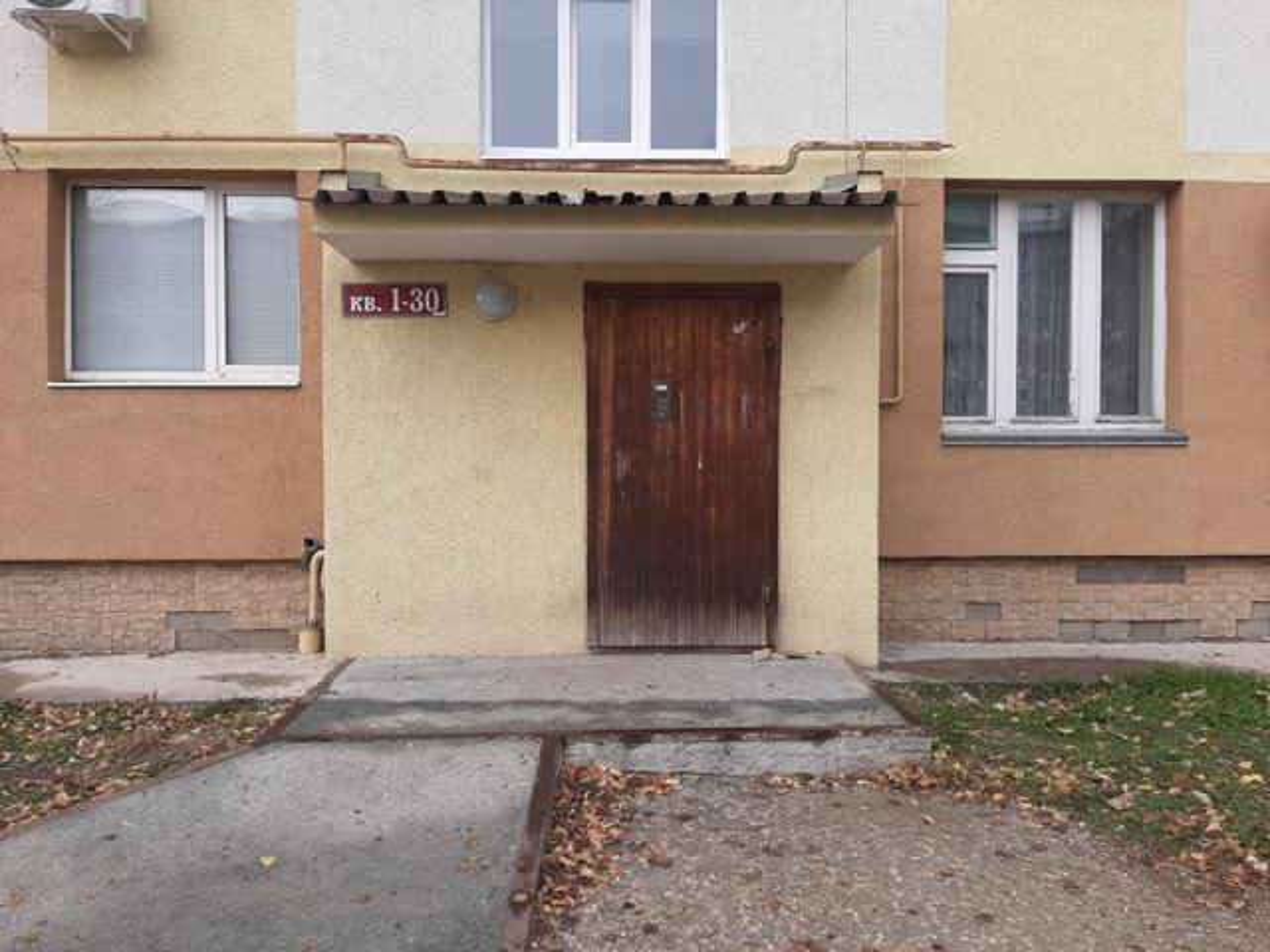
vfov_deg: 53.1
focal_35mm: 26
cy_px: 476
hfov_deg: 67.3
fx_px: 954
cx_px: 635
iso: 40
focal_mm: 3.93
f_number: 1.7
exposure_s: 1/432
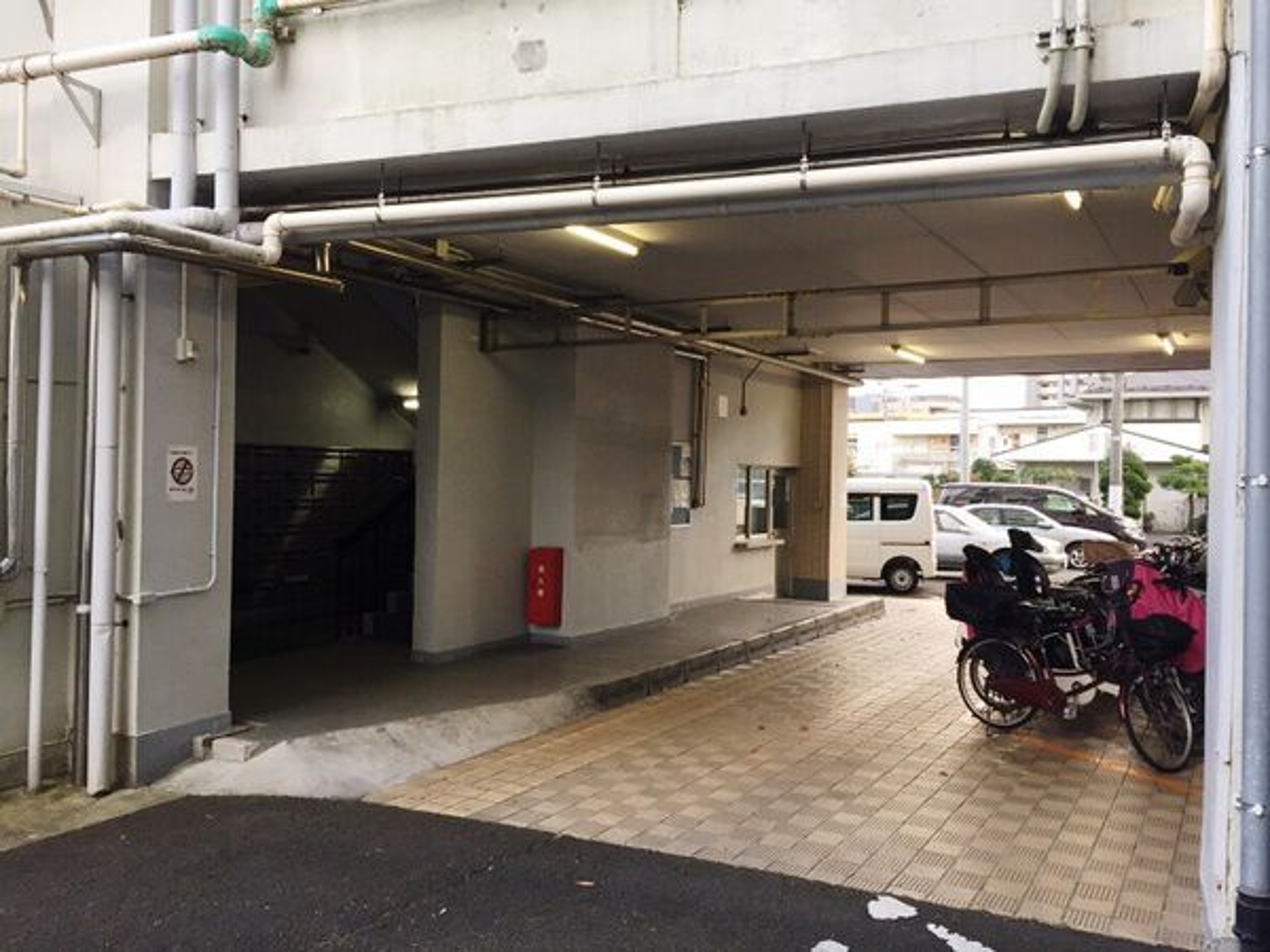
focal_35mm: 29
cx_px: 635
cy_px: 476
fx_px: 1064
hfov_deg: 61.7
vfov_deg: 48.2
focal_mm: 4.15
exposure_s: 1/40
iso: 32
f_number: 2.2
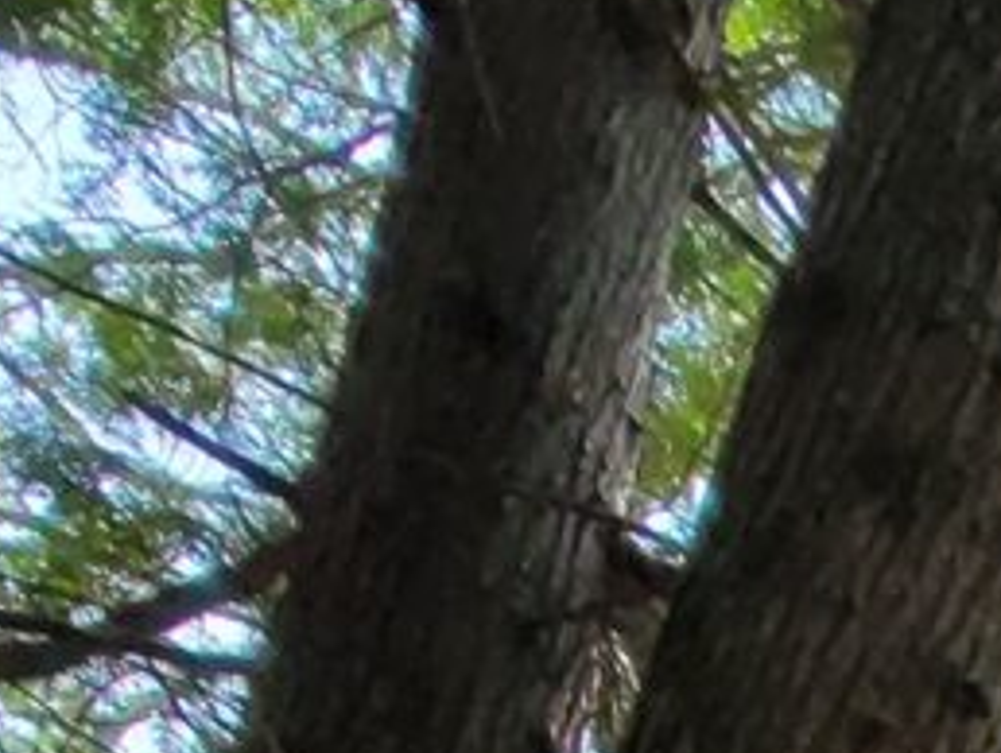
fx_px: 2981
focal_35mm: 103
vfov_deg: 8.6
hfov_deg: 12.1
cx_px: 2797
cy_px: 2861
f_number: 2.2
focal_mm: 2.2
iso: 64
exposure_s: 1/427
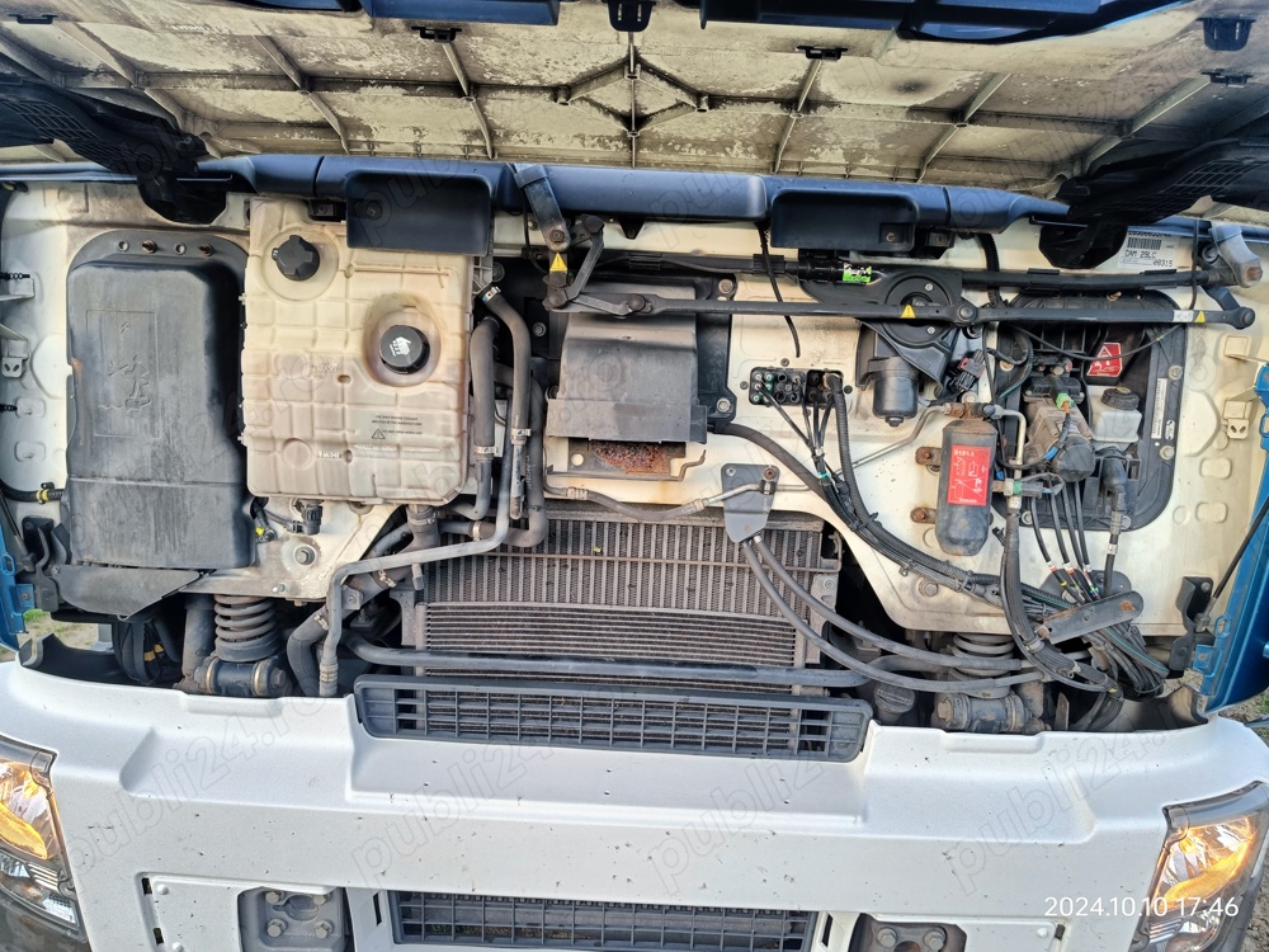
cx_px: 634
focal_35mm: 24
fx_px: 880
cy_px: 476
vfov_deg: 56.8
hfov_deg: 71.6
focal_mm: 5.59
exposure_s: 1/100
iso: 80
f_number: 1.8
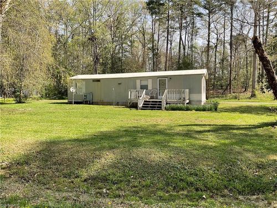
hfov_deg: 61.7
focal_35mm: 29
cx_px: 138
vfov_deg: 48.2
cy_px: 104
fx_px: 232
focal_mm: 3
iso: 16
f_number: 1.8
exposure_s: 1/816
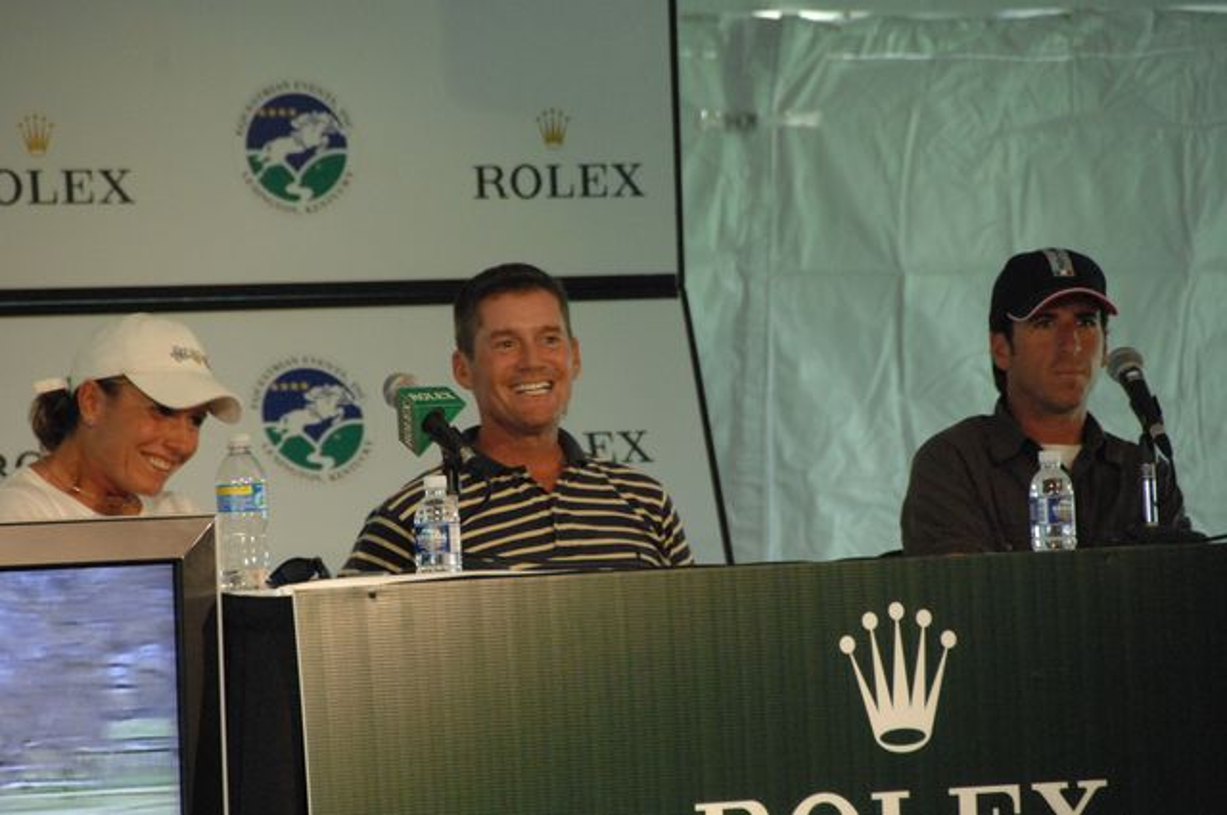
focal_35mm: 300
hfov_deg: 6.9
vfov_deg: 4.6
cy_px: 408
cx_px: 614
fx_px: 10212
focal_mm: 200
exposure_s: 1/100
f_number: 5.6
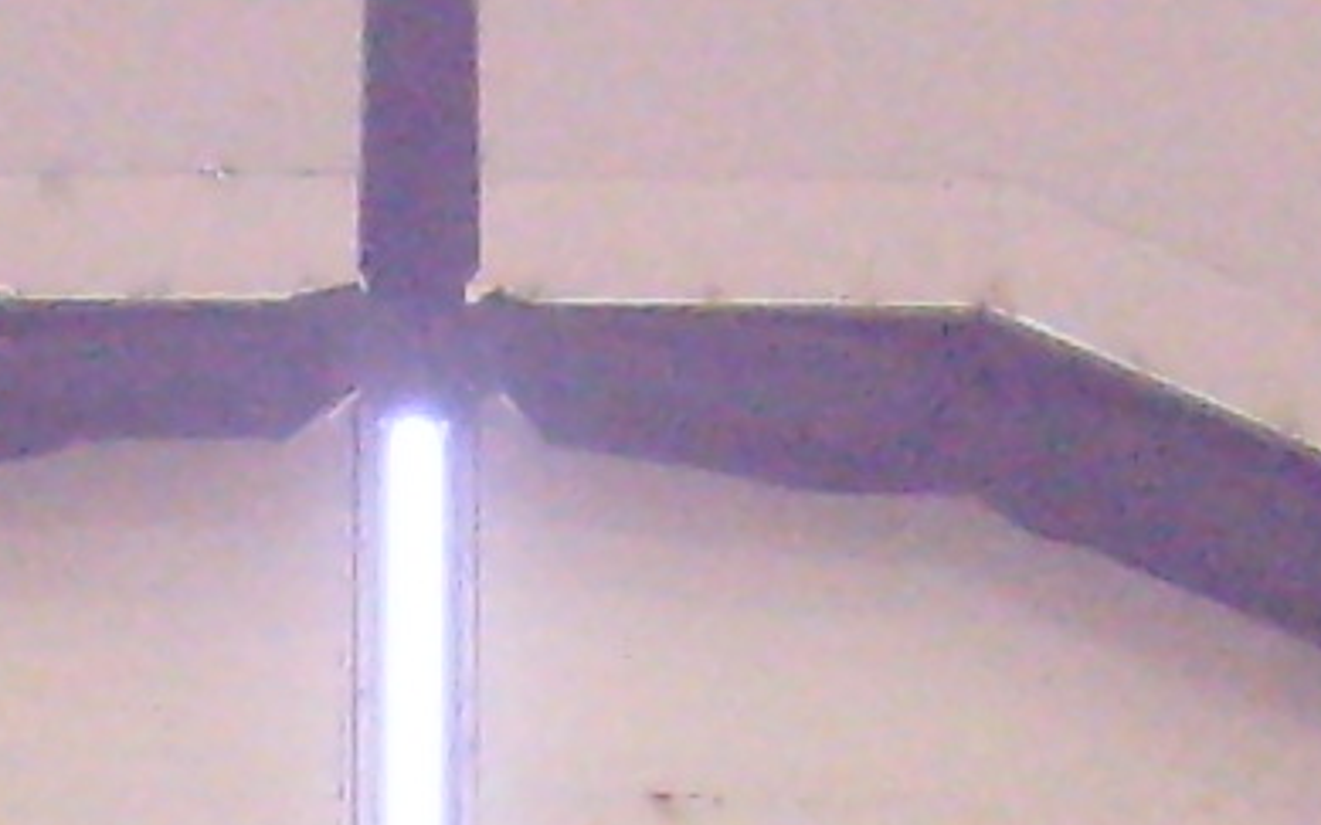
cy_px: 3079
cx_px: 333
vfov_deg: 4.2
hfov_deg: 7.2
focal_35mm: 293
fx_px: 10547
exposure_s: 1/45
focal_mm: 5.8
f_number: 2.8
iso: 400
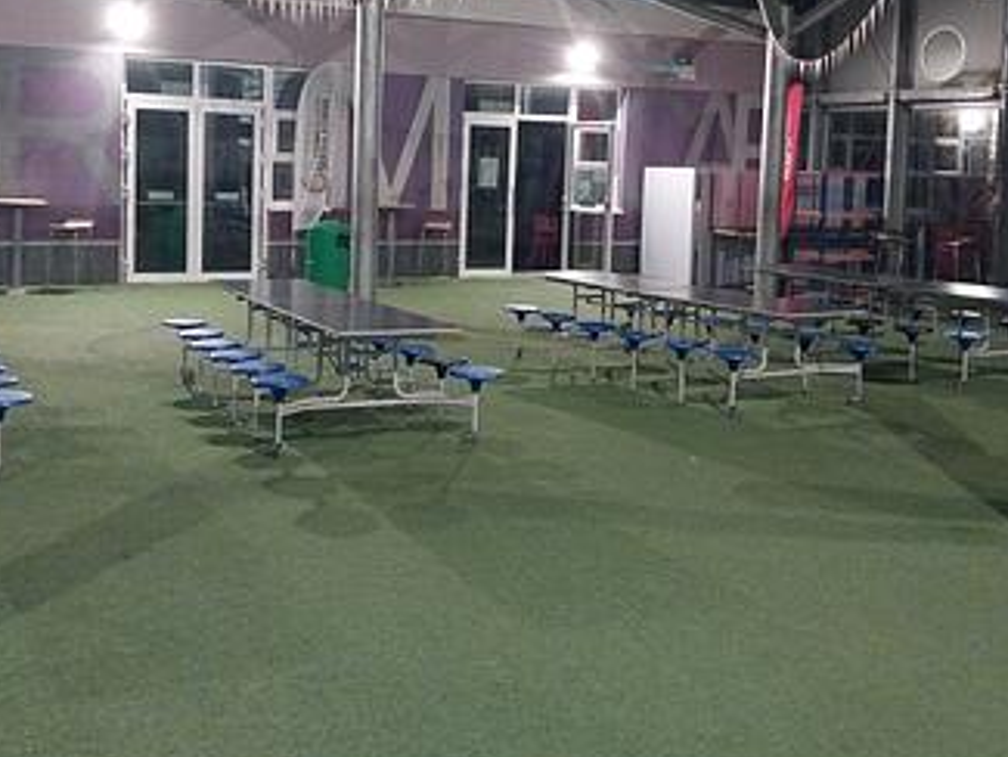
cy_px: 244
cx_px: 453
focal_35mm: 40
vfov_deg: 35.6
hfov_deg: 46.7
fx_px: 1165
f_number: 1.8
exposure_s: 1/25
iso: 640
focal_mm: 4
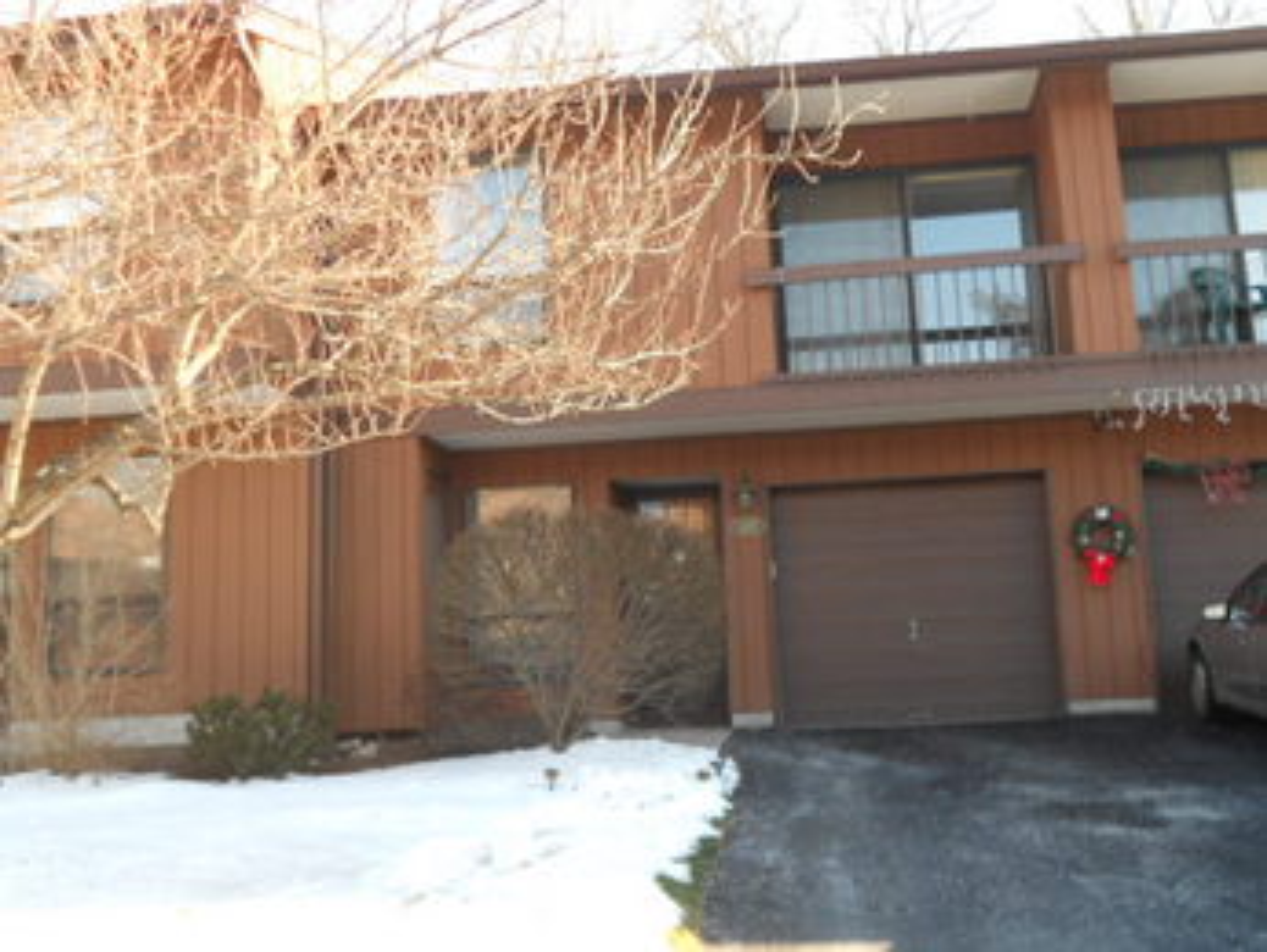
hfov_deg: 50.1
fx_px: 1355
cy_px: 476
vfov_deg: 38.7
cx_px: 634
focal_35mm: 37
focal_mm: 6.7
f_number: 3.9
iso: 80
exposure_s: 1/80
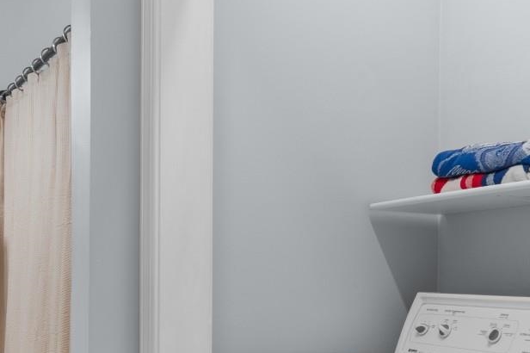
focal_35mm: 50
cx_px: 339
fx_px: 736
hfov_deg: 39.3
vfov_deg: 26.6
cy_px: 262
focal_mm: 13
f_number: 4.8
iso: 100
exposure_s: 1/6
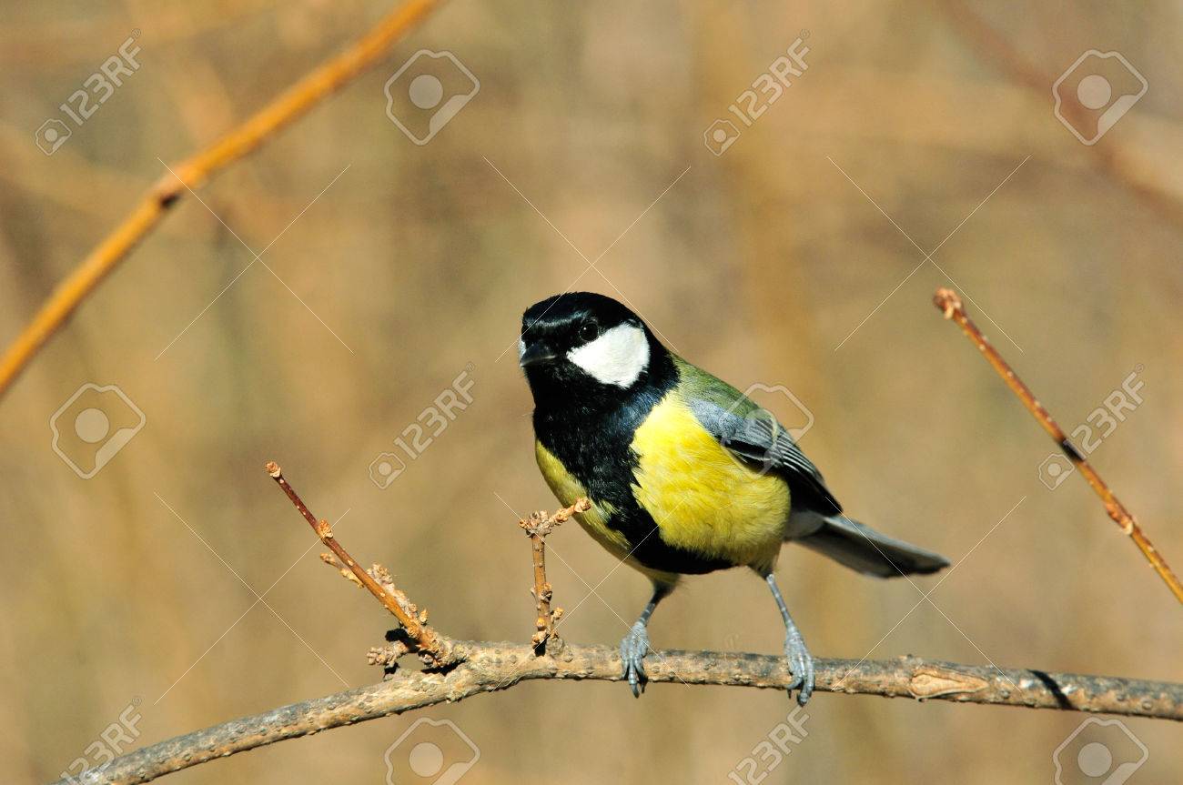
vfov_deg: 4.6
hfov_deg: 6.9
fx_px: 9845
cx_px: 592
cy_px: 392
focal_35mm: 300
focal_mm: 200
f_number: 8
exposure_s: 1/1600
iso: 800
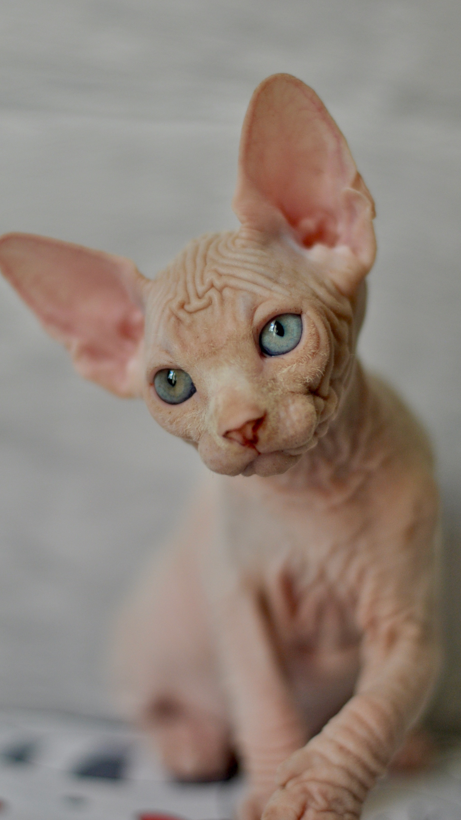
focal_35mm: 79
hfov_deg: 15.3
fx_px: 1717
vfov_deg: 26.9
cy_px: 412
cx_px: 224
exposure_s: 1/800
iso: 500
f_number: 1.8
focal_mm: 50
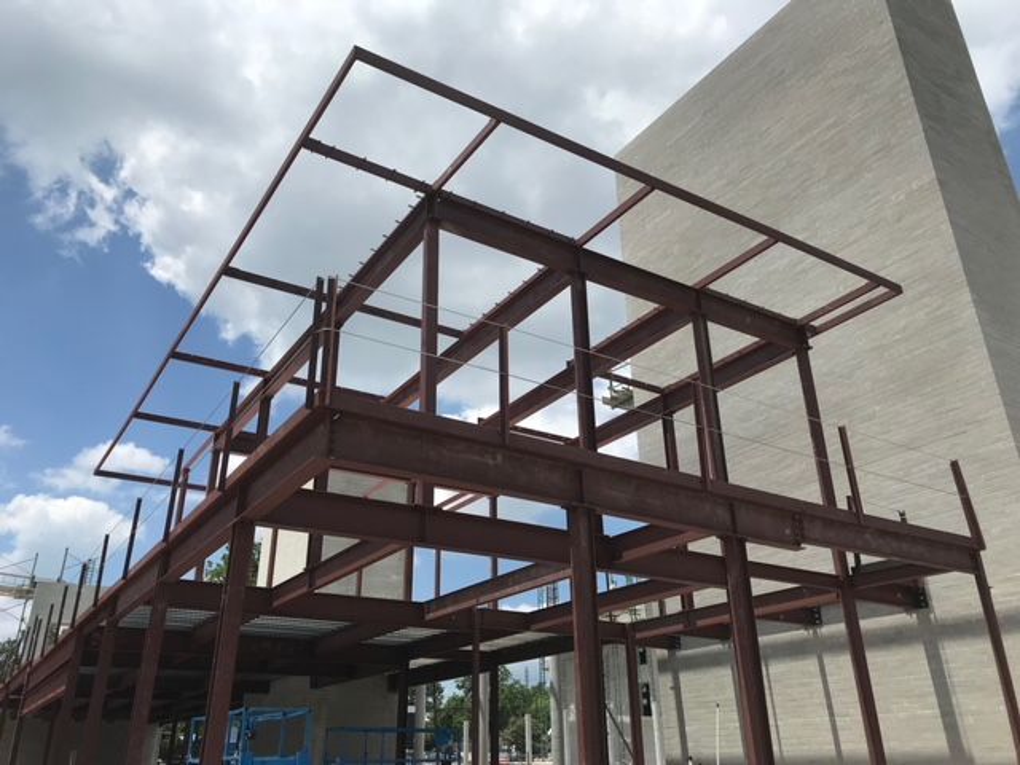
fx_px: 825
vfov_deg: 49.7
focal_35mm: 28
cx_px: 510
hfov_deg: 63.4
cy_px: 382
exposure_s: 1/4367
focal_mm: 3.99
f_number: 1.8
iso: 20
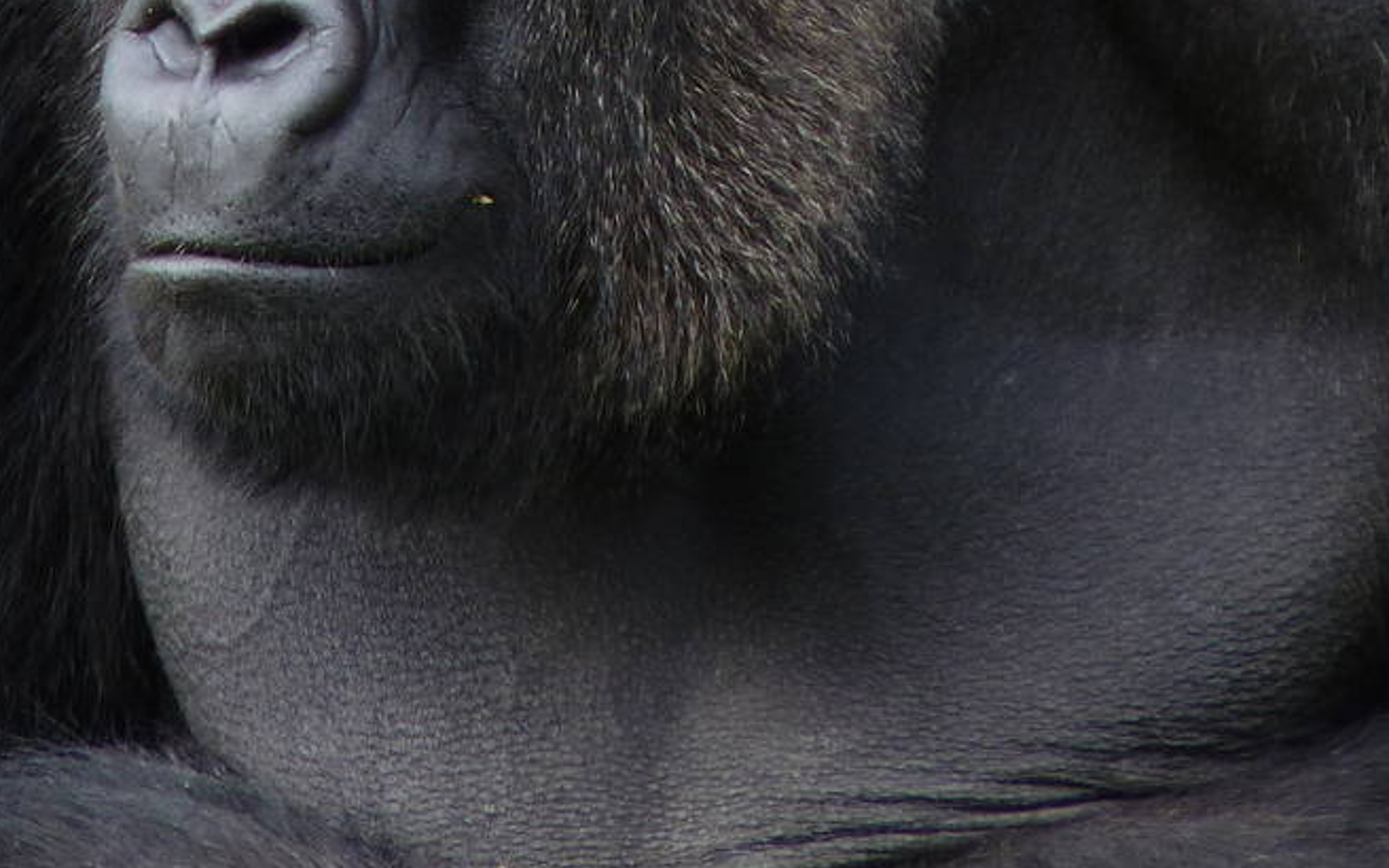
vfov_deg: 1.0
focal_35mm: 1257
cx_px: 360
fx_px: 47583
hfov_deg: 1.7
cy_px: -76
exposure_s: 1/50
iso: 80
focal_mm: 86.4
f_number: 4.4
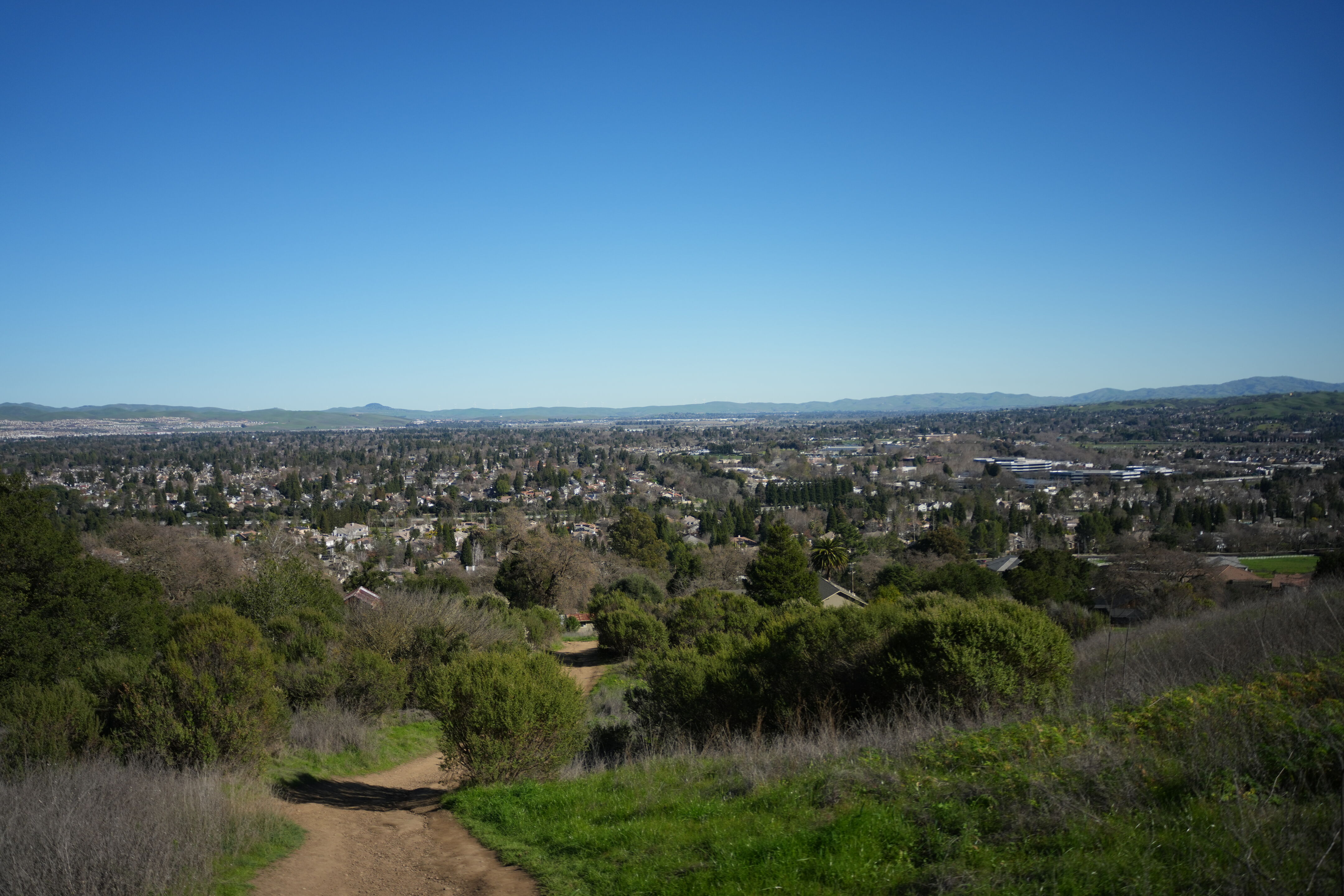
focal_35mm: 28
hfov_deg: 65.5
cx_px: 672
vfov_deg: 46.4
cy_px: 448
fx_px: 1045
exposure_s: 1/2500
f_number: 4
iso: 200
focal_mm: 28
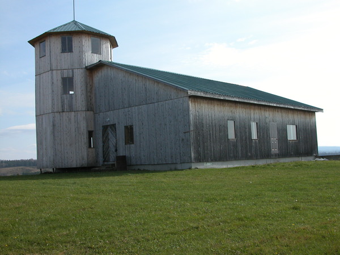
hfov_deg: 41.2
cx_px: 170
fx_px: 452
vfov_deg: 31.5
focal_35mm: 46
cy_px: 128
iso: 100
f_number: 5.9
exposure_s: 1/355
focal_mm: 11.6
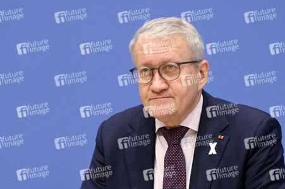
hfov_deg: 15.2
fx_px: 1068
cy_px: 94
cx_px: 142
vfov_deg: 10.1
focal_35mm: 135
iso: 5000
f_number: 6.3
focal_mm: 135
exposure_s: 1/400
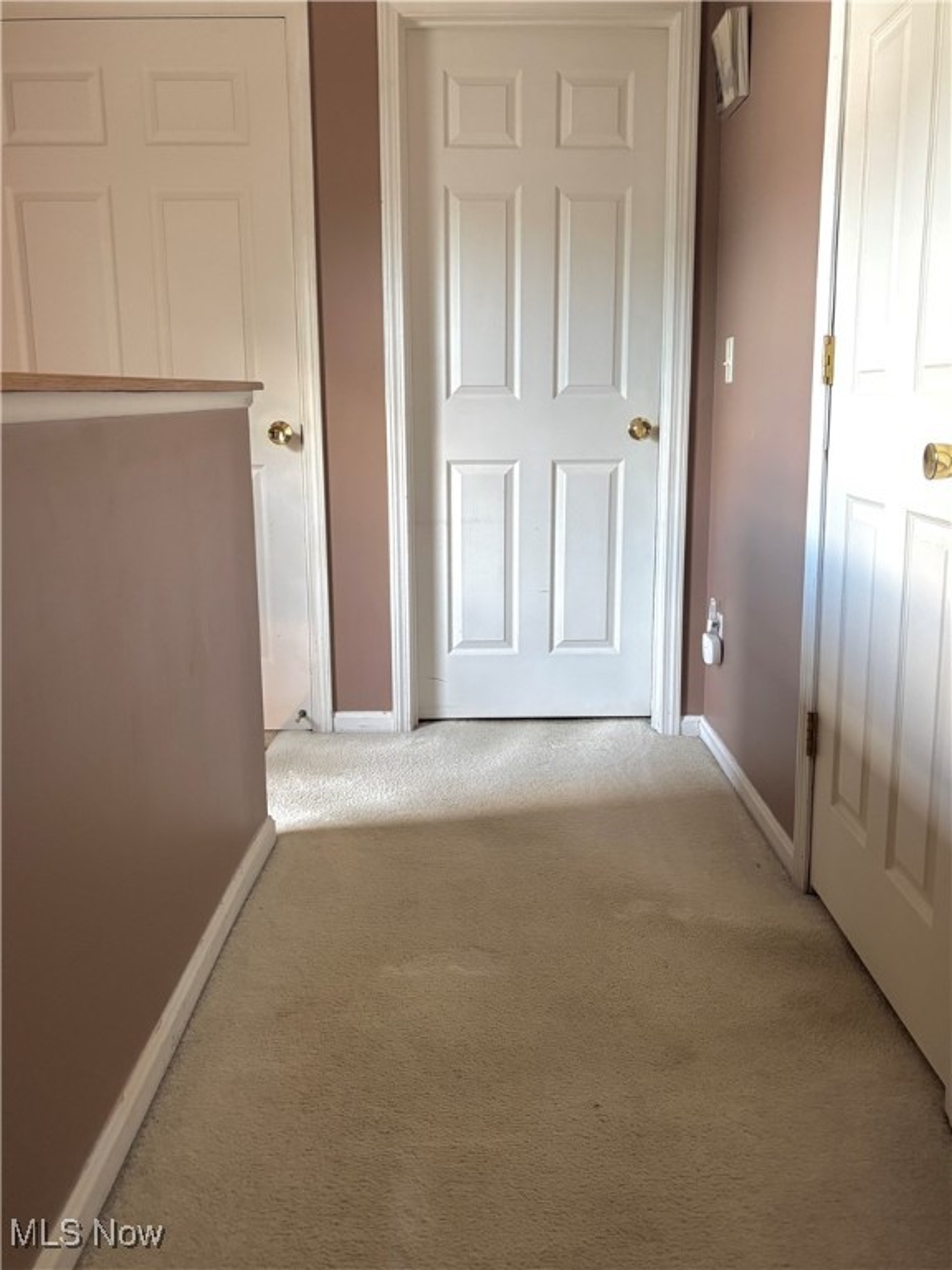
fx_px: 953
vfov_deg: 67.3
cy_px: 635
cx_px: 476
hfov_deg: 53.1
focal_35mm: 26
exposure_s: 1/60
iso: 320
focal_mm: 5.96
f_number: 1.6
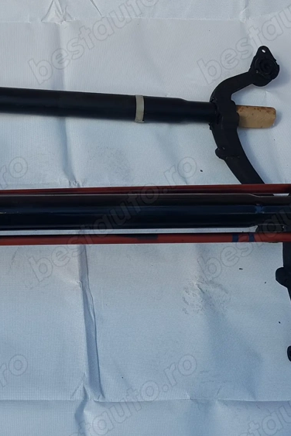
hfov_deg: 27.4
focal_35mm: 48
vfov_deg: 41.1
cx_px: 45
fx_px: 581
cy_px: 234
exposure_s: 1/780
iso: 50
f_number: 1.7
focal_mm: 4.2
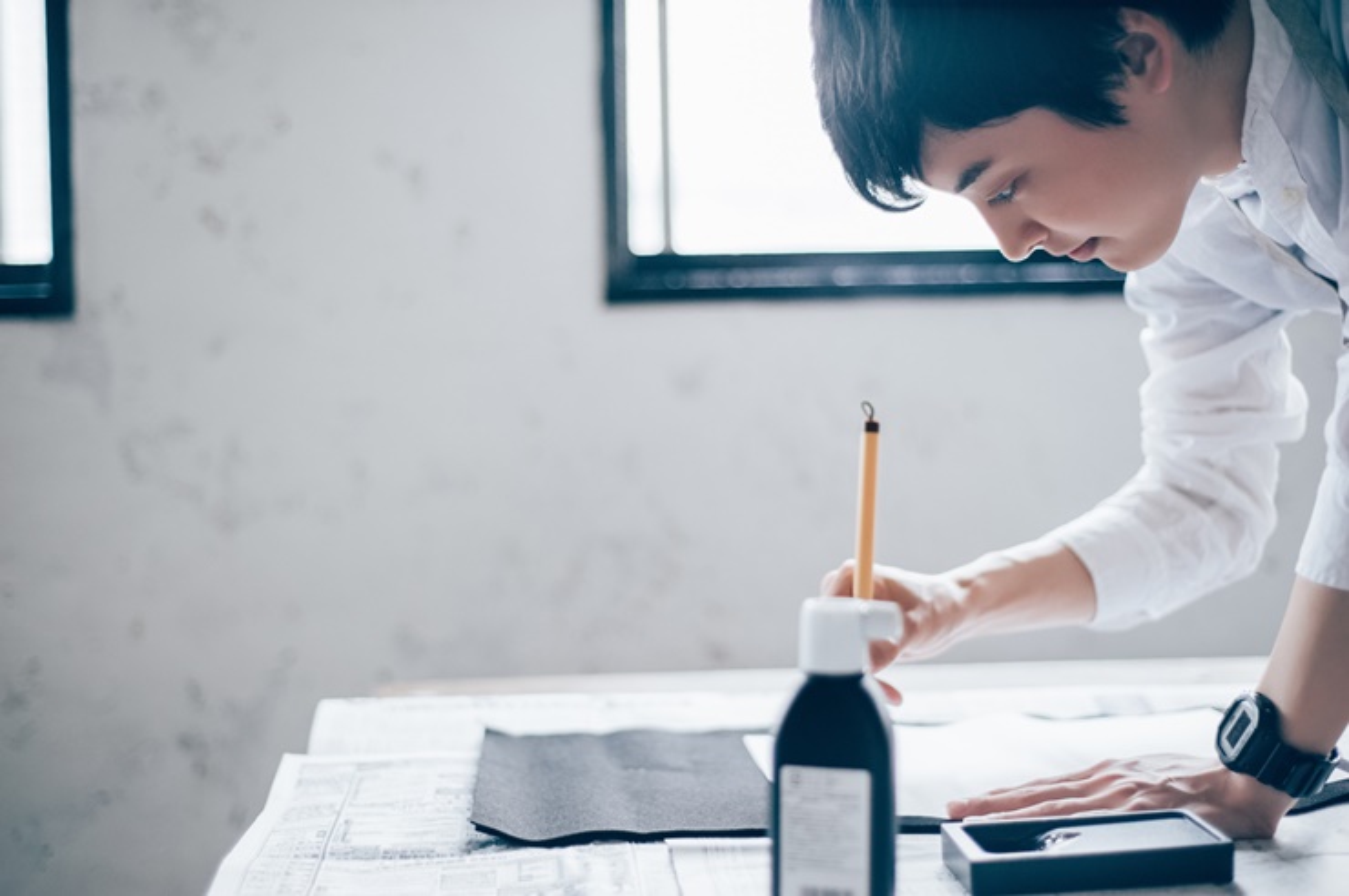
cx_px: 674
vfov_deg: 26.9
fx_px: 1872
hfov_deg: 39.6
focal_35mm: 50
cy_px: 448
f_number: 2.2
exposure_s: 1/400
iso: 500
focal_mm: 50
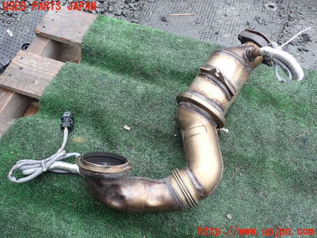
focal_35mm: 30
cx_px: 158
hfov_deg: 60.0
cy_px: 119
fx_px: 275
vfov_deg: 46.8
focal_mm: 5.4
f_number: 2.3
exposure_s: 1/80
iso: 100
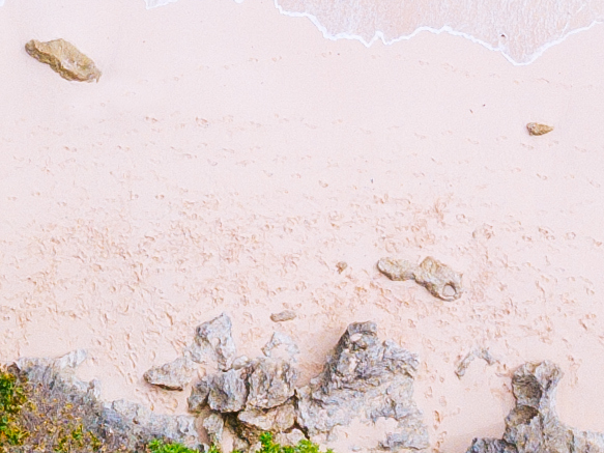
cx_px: 468
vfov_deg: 8.1
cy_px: -287
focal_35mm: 178
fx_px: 3105
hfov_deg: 11.1
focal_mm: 4.73
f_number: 2.2
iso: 100
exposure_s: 1/1300
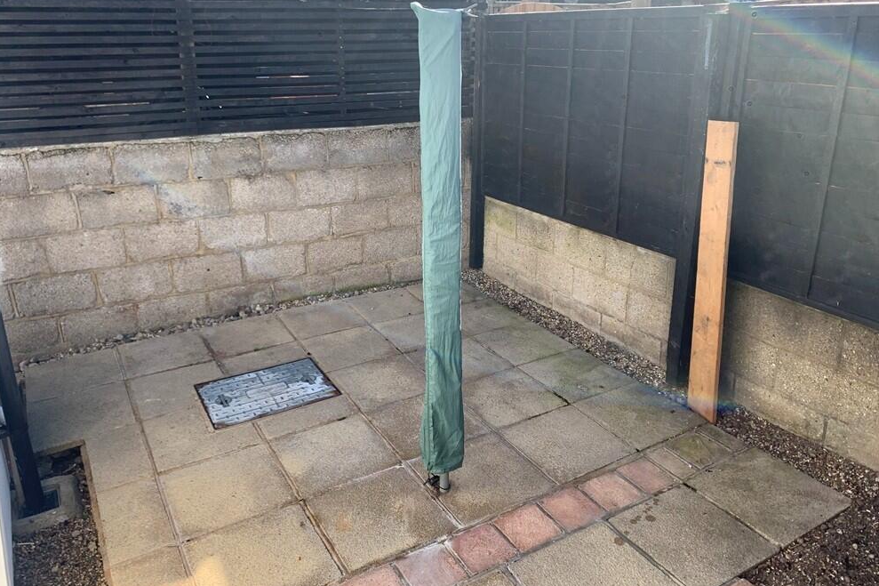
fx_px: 684
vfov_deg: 46.3
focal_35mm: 28
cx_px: 438
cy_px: 263
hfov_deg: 65.5
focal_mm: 4.25
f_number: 1.8
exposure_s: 1/660
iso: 25
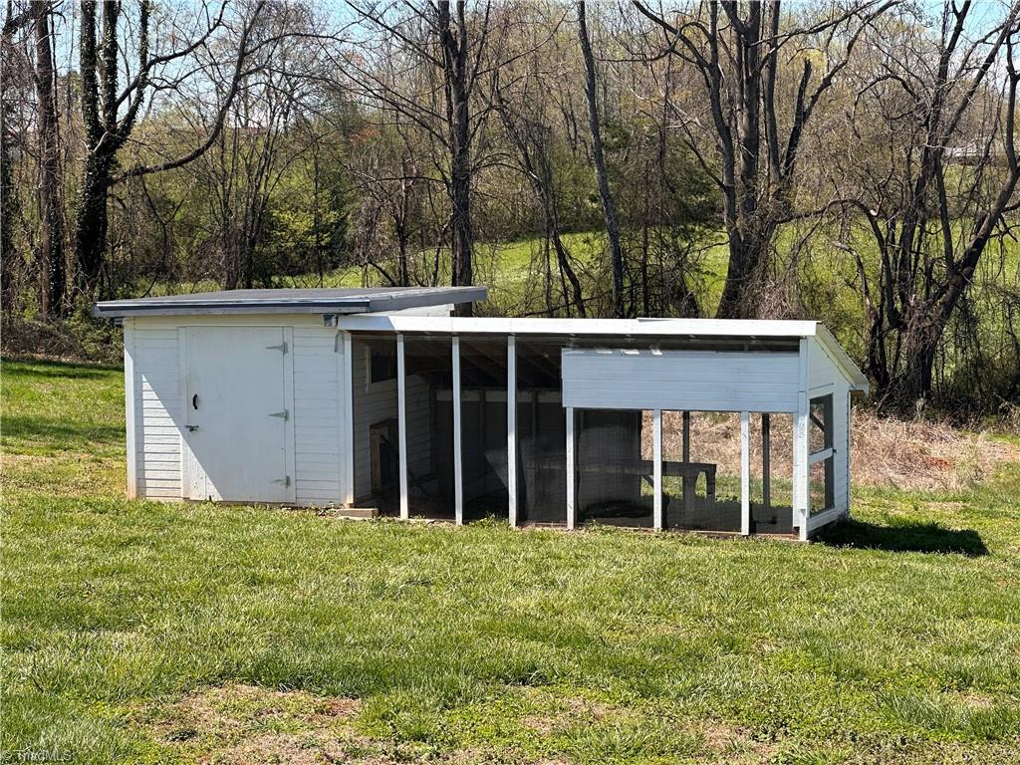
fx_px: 2269
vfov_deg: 19.1
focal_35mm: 77
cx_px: 510
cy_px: 382
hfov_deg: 25.3
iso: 32
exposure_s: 1/391
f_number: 2.8
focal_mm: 9
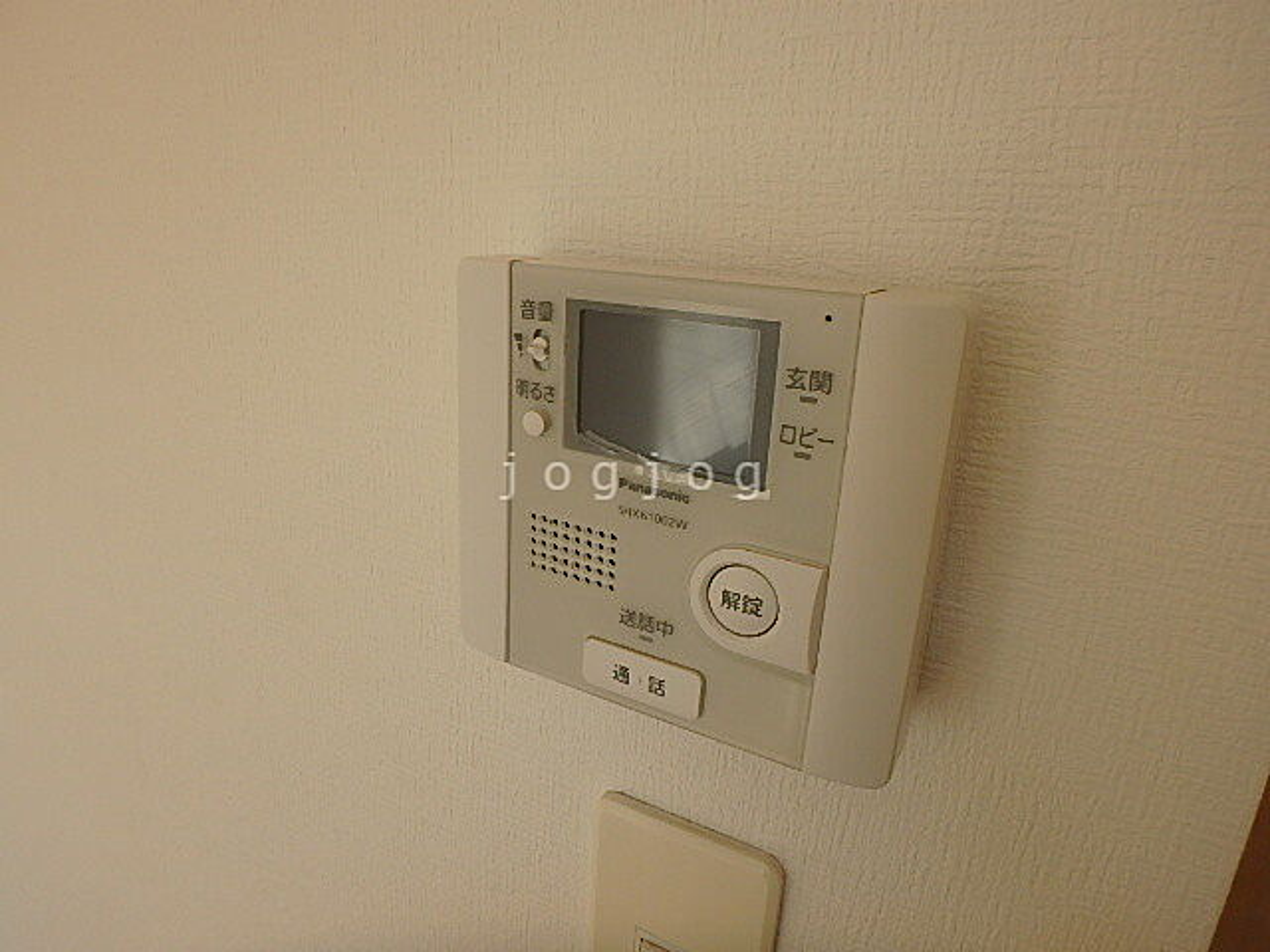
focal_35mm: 23
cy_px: 476
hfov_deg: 73.9
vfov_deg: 58.9
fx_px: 844
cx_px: 635
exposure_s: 1/125
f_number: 3.8
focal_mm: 4
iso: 125
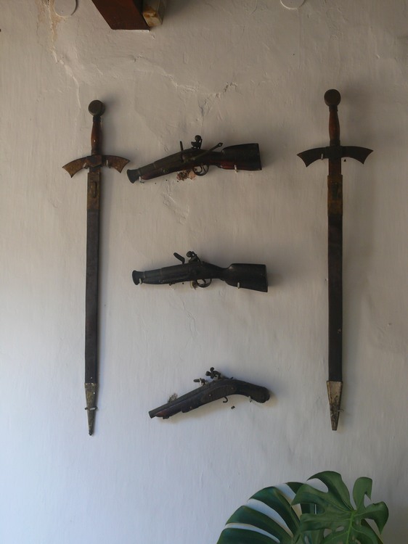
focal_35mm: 39
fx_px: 613
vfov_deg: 47.9
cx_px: 204
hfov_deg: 36.8
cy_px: 272
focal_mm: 8.3
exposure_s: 1/13
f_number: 4
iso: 100
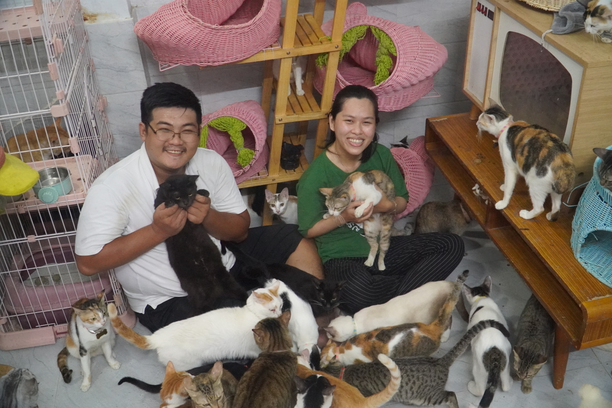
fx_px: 586
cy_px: 204
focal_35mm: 34
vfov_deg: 38.4
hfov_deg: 55.1
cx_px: 306
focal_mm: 23
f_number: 4
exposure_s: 1/160
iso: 6400
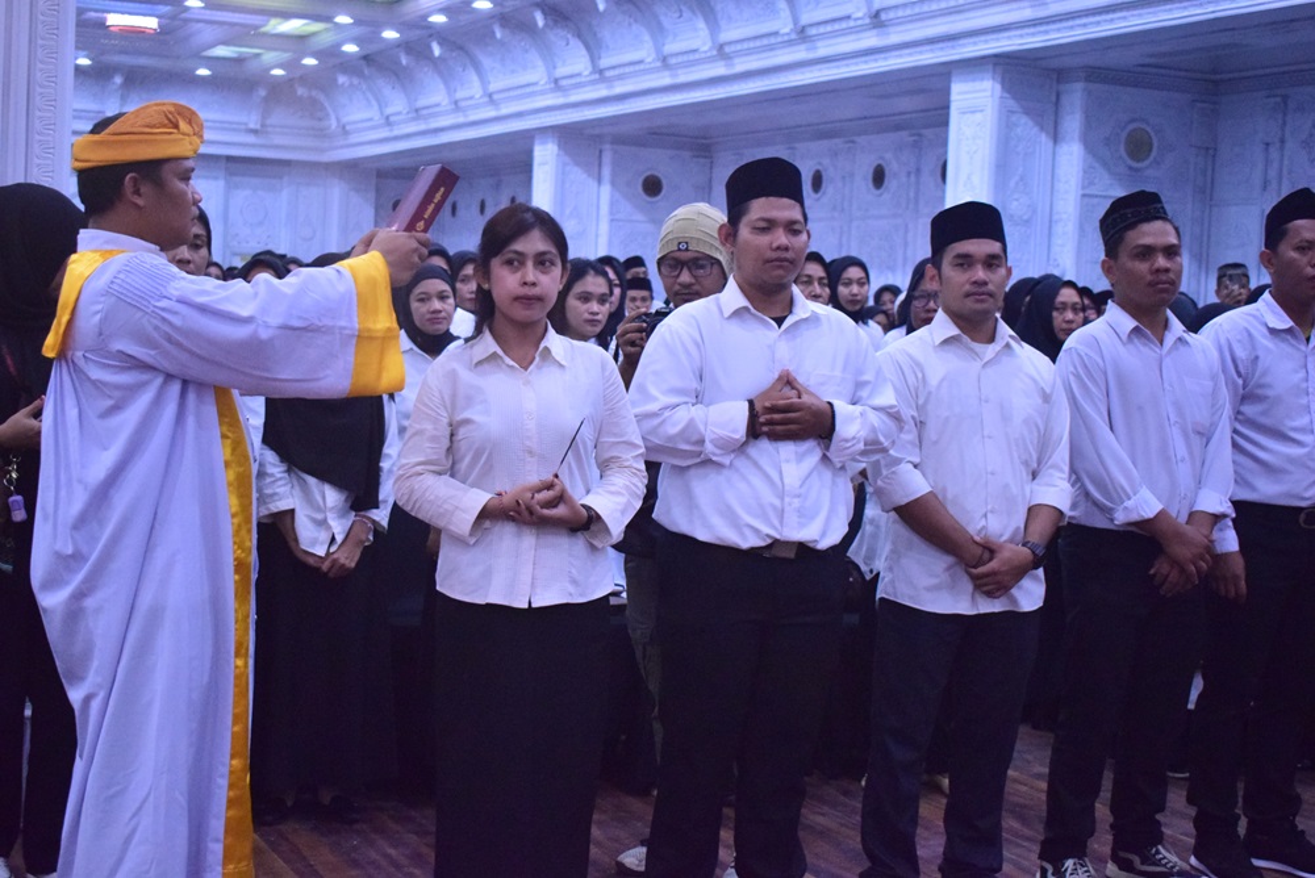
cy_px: 439
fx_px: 2083
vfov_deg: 23.8
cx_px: 658
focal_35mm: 57
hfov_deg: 35.0
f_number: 4.8
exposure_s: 1/200
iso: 4000
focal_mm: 38
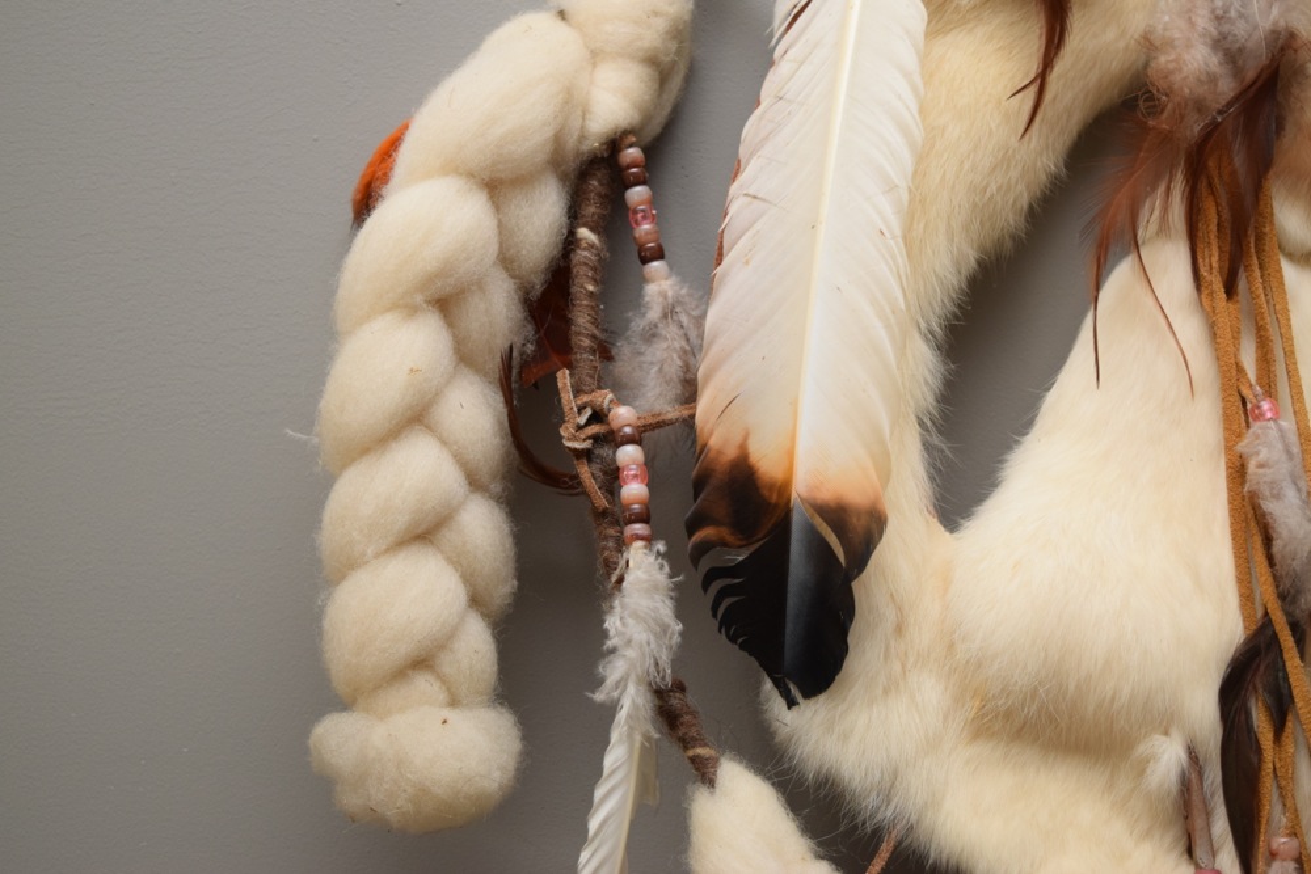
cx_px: 656
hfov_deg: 31.9
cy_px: 437
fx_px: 2294
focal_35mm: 63
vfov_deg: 21.6
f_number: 5
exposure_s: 1/60
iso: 800
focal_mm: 42
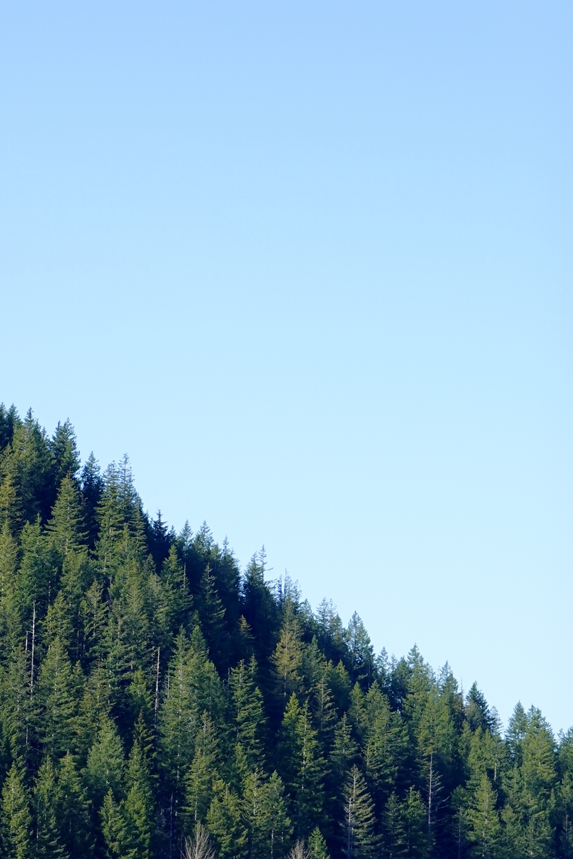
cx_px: -46
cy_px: 614
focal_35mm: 185
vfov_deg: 11.1
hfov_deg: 7.4
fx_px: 4417
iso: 100
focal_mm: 31.46
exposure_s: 1/400
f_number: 4
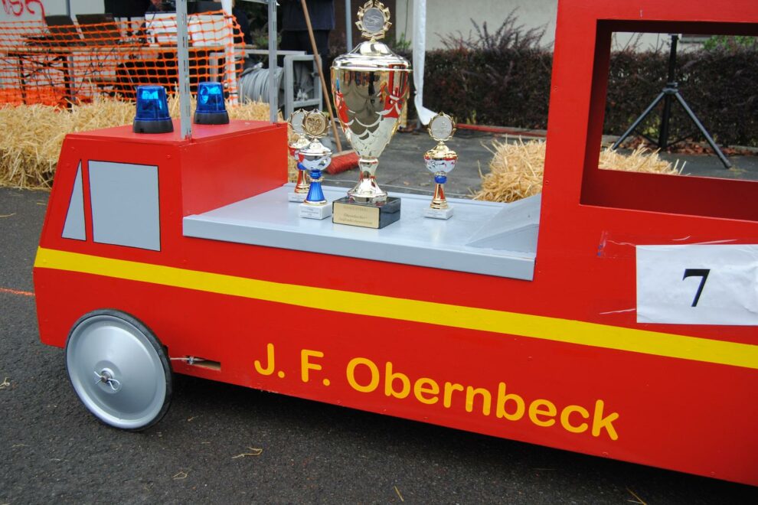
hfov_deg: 55.1
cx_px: 379
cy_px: 252
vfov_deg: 38.4
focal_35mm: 34
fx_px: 726
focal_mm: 23
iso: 200
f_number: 4.5
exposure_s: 1/80
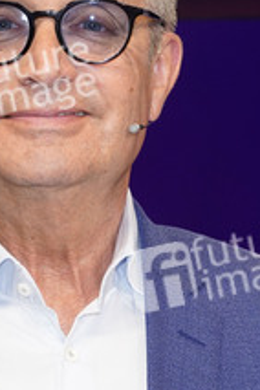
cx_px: 55
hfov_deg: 12.5
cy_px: 178
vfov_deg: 18.8
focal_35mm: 109
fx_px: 1181
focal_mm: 58
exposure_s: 1/160
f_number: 5.6
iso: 2000
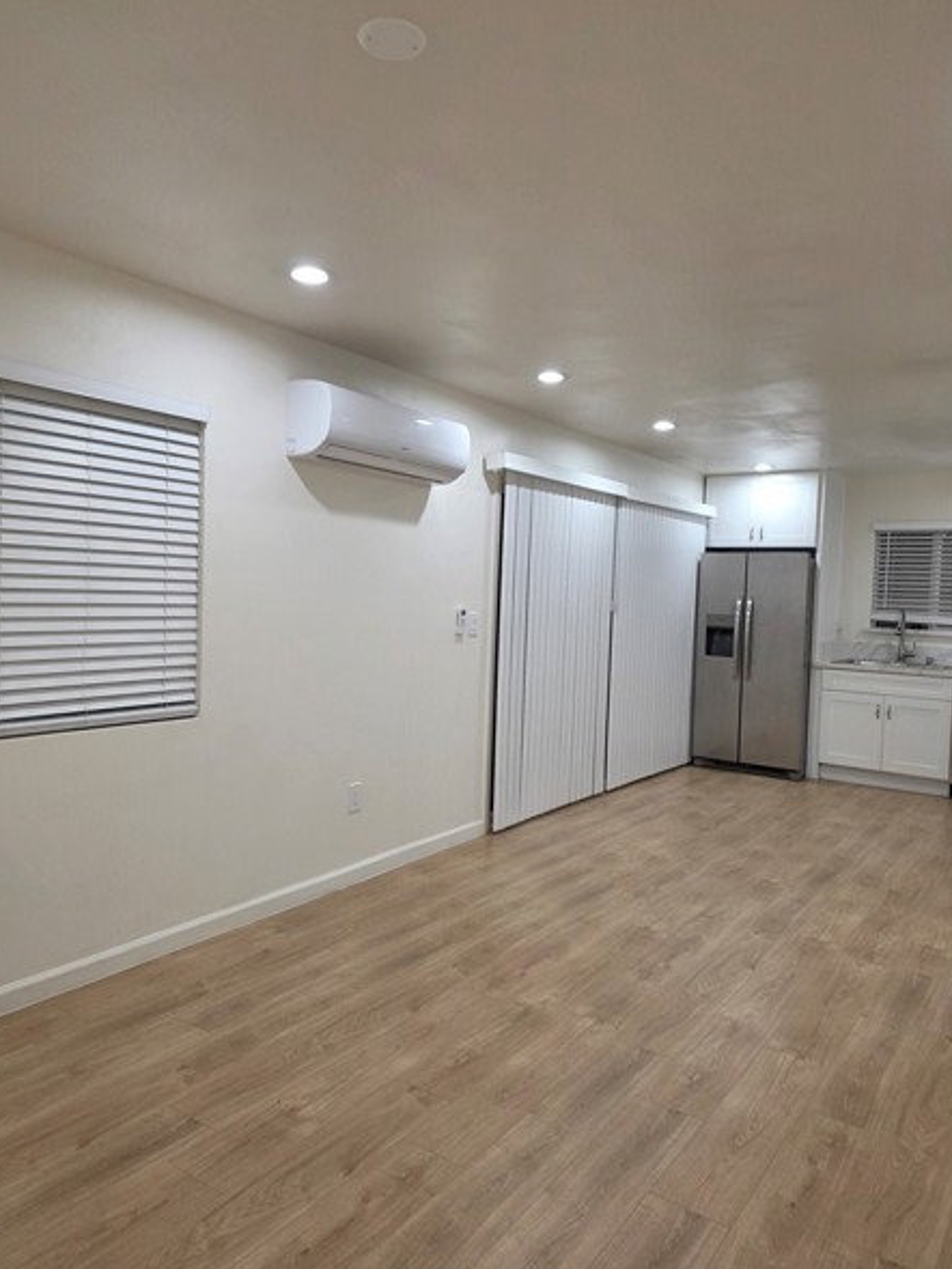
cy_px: 633
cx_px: 472
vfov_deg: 69.4
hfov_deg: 54.9
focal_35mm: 25
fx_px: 916
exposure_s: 1/120
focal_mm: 6.3
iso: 125
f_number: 1.7
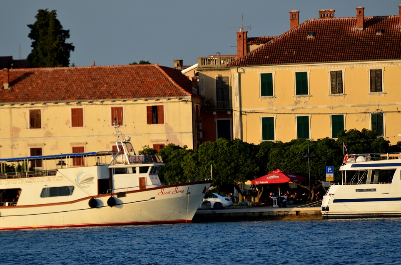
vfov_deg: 2.9
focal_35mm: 467
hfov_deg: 4.4
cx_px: 194
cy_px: 129
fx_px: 5189
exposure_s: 1/1250
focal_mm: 300
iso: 400
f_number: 6.3
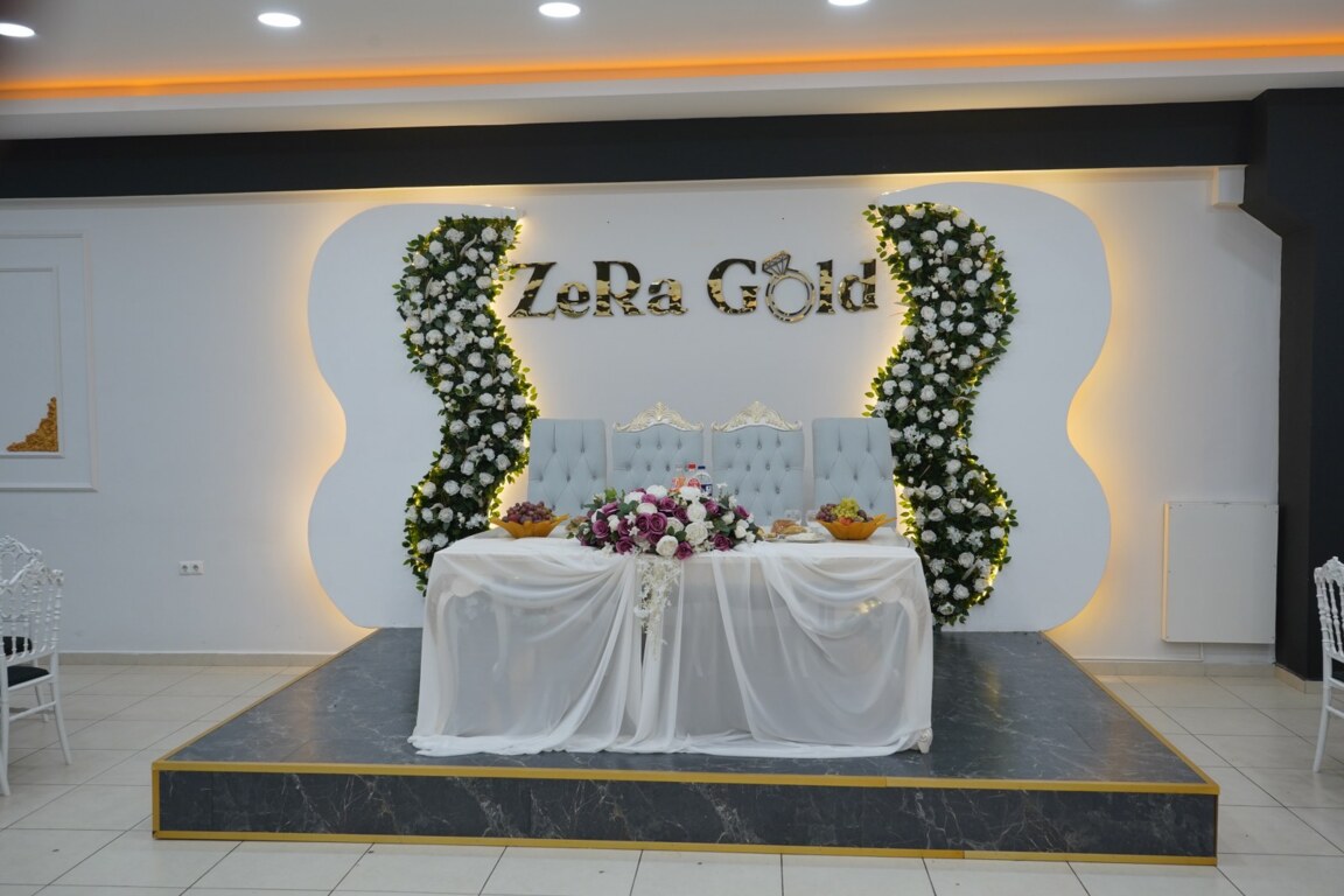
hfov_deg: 61.9
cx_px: 672
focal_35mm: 30
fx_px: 1120
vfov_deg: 43.6
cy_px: 448
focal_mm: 30
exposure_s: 1/60
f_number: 8
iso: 640
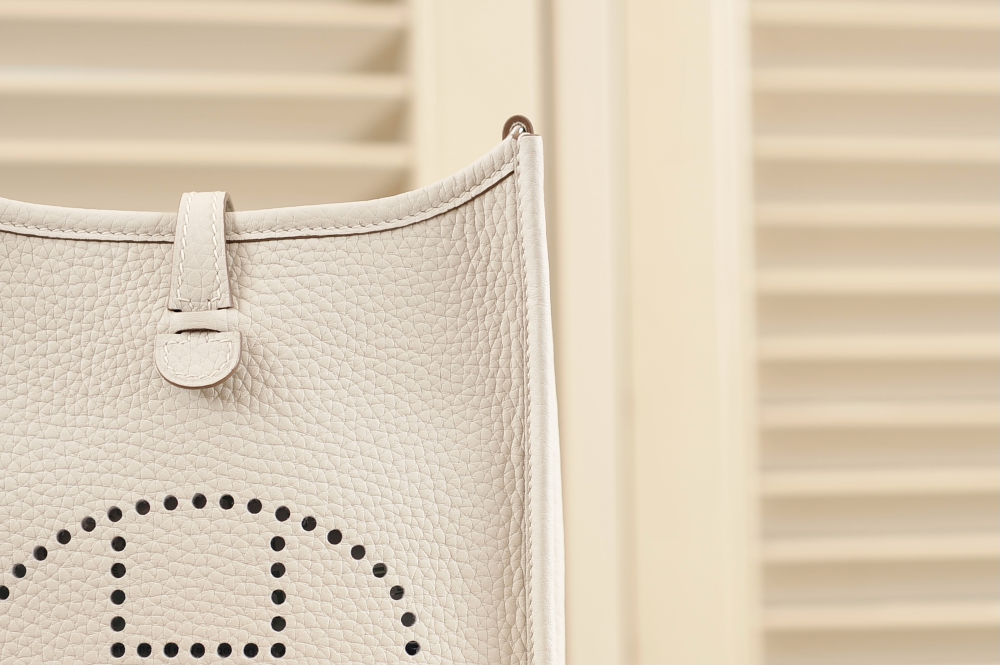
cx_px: 500
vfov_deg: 22.6
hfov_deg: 33.4
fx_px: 1666
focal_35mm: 60
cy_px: 332
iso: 250
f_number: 5
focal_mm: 60
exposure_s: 1/60
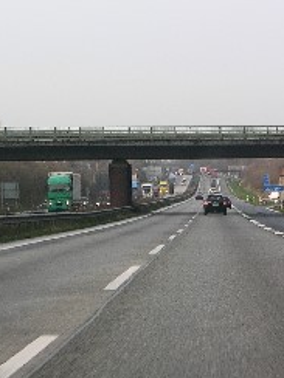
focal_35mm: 178
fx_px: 1947
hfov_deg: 8.3
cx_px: 153
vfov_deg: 11.1
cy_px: 181
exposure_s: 1/65.4
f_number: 4.7
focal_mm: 18.8
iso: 50
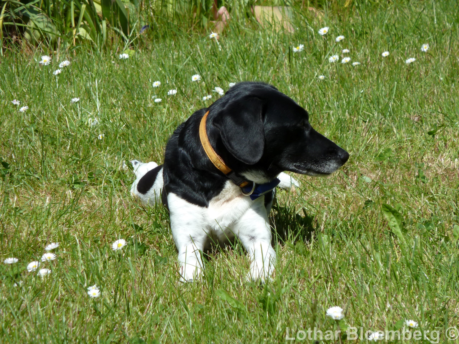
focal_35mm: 317
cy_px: 172
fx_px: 4203
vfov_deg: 4.7
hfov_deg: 6.3
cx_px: 230
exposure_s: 1/320
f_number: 4.9
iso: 80
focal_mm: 49.2
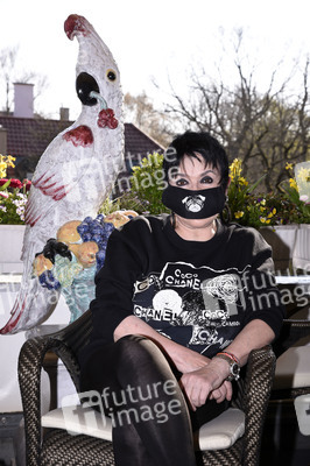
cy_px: 233
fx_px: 906
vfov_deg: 28.9
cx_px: 155
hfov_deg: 19.4
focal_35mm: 70
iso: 250
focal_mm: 70
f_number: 9
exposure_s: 1/160
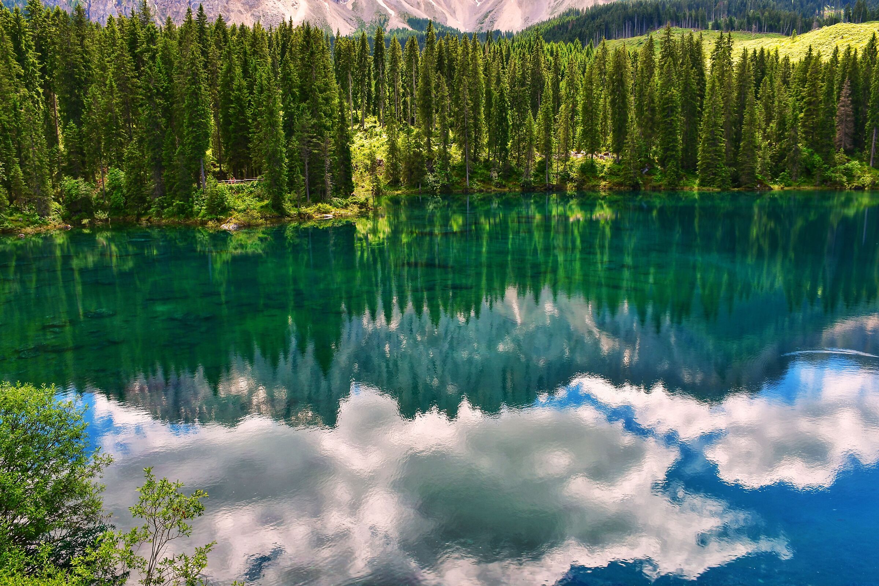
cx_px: 440
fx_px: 659
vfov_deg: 47.9
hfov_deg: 67.4
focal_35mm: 27
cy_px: 293
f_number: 9
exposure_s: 1/100
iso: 100
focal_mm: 18
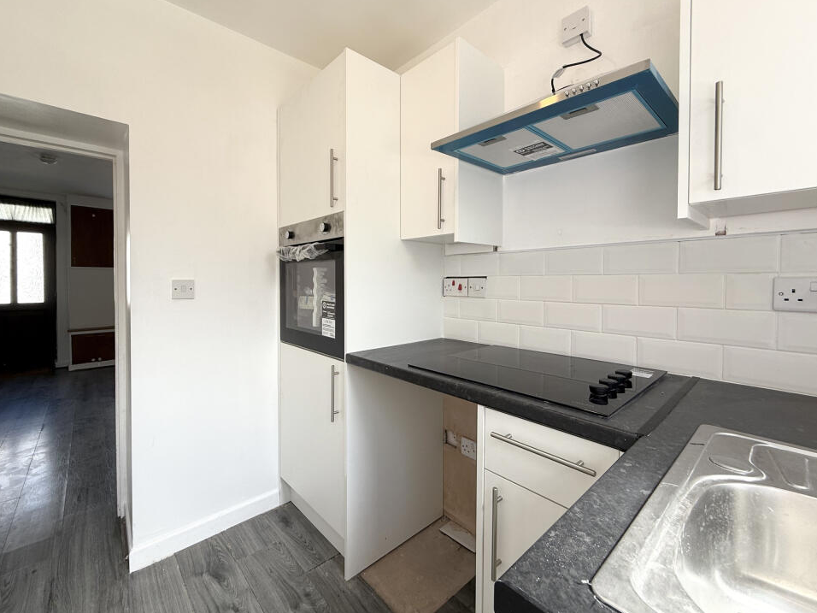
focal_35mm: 15
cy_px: 289
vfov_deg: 81.7
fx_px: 354
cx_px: 385
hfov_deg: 98.1
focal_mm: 2.22
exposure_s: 1/134
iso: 50
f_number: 2.2
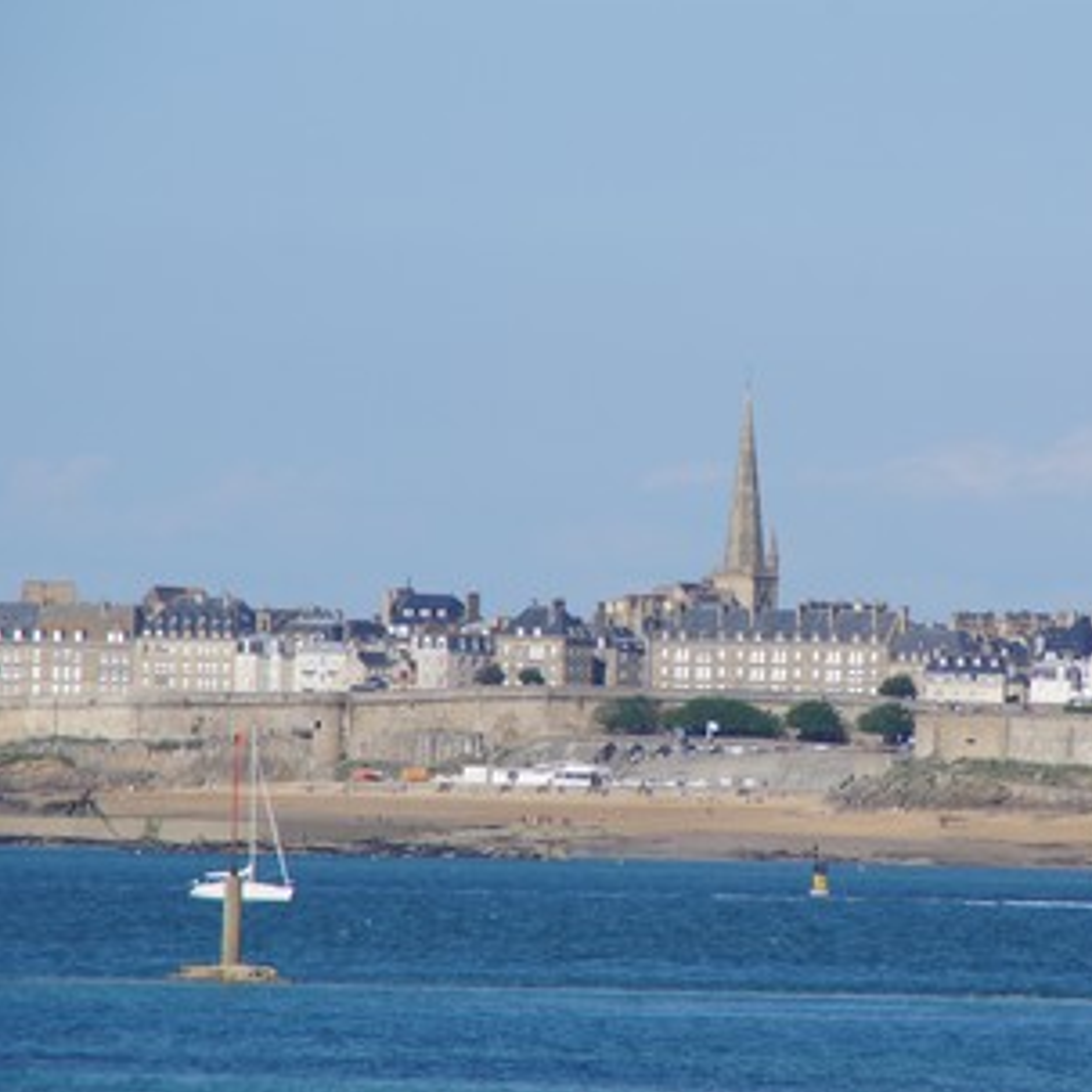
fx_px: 13812
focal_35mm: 387
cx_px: 760
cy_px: 546
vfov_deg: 4.5
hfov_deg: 4.5
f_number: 9
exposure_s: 1/320
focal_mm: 200
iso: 100
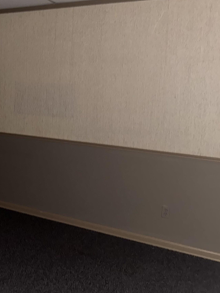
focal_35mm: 43
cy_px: 111
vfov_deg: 43.5
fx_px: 364
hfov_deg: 30.8
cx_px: -7
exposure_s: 1/4
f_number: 1.78
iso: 250
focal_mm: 6.76
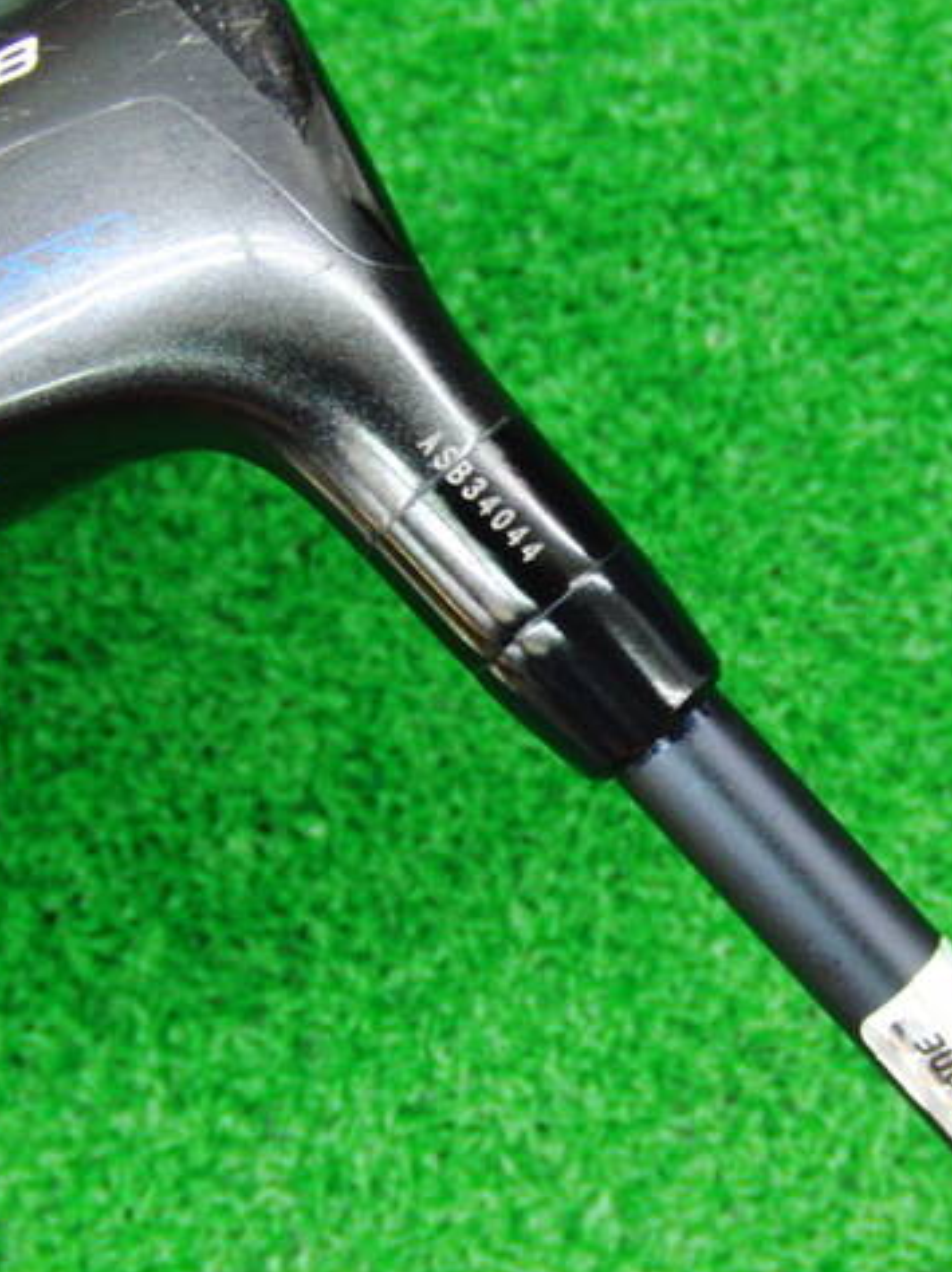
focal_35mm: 50
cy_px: 639
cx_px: 609
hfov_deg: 28.9
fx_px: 1835
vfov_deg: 38.2
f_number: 3.6
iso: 400
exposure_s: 1/15
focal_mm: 6.42
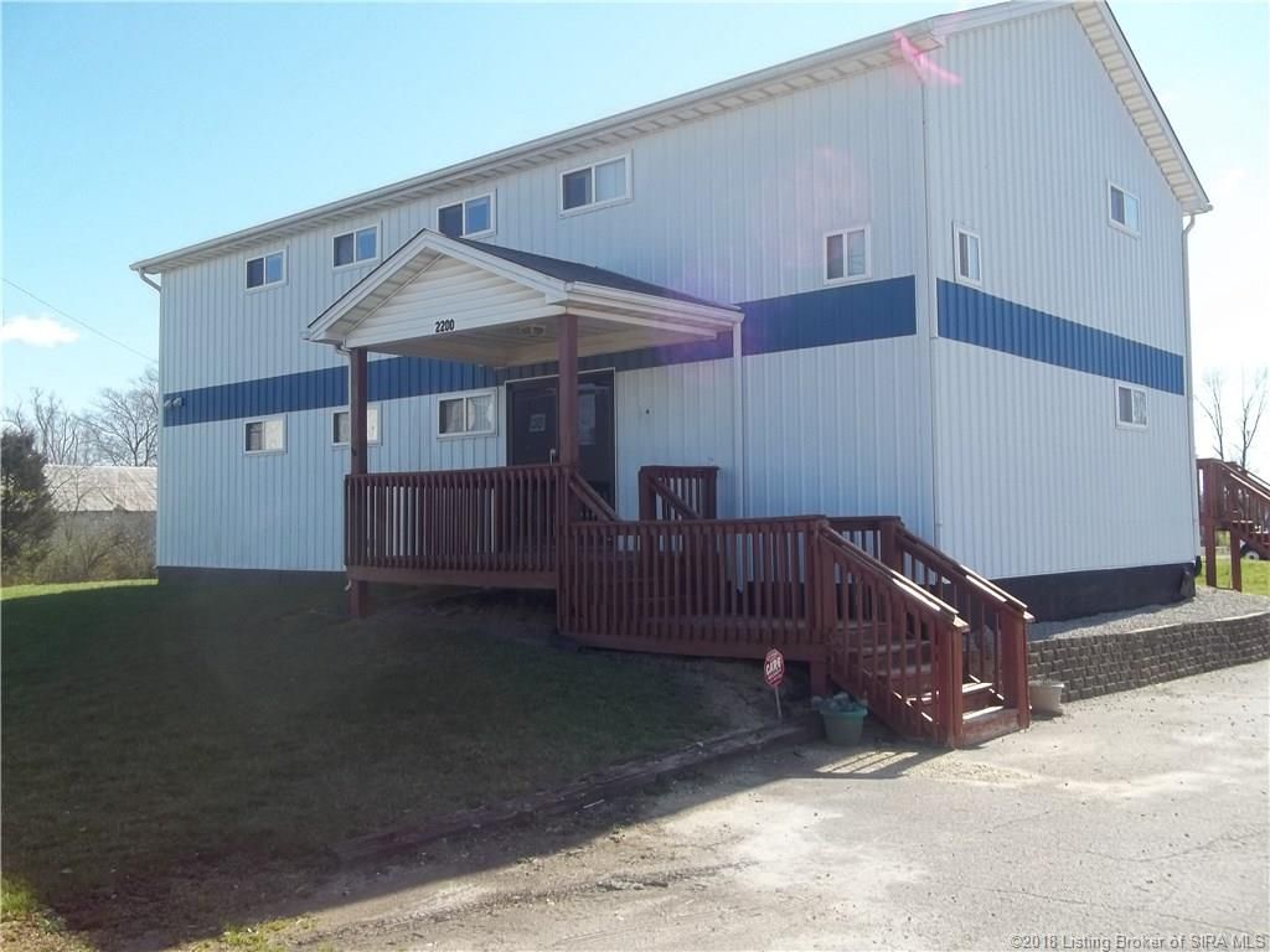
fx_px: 1174
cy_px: 476
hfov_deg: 56.8
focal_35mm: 32
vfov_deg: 44.2
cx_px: 635
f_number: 8.8
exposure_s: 1/60
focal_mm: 5.7
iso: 64
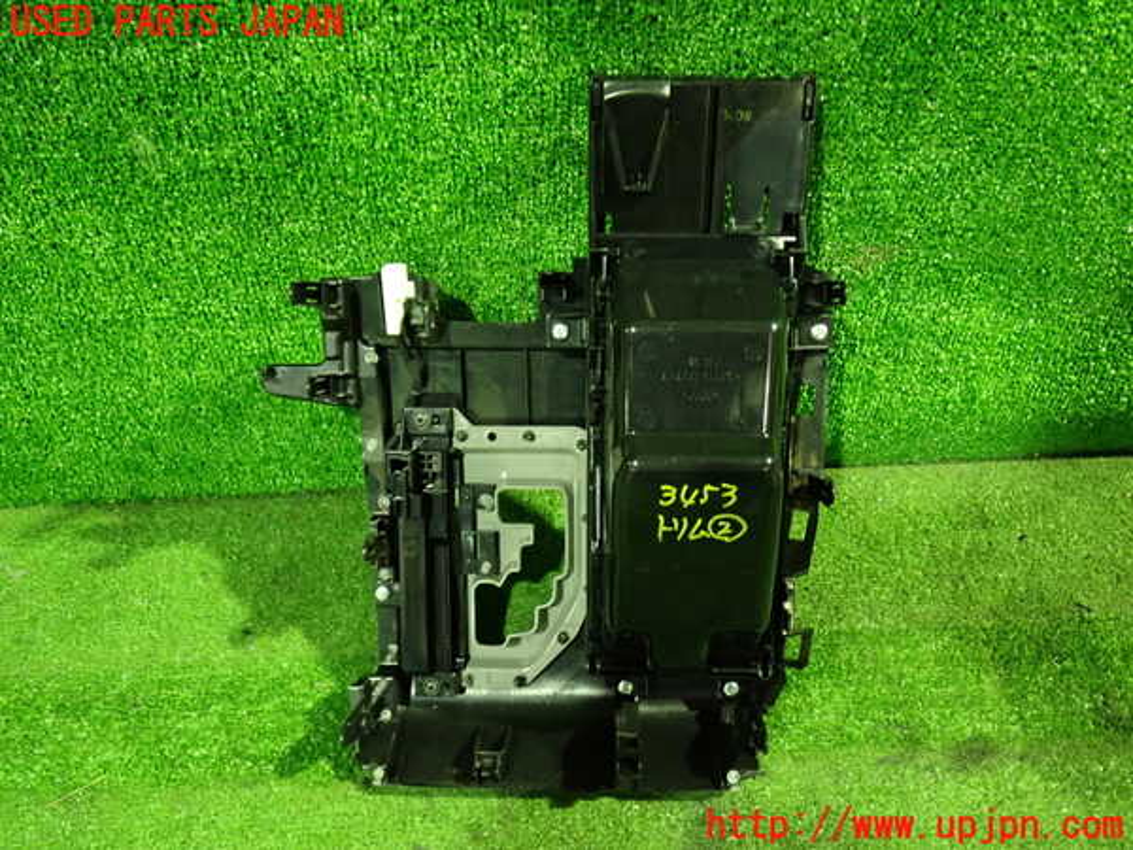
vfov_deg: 46.8
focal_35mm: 30
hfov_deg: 60.0
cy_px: 425
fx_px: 982
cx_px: 566
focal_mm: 5.4
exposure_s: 1/15
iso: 800
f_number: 2.3
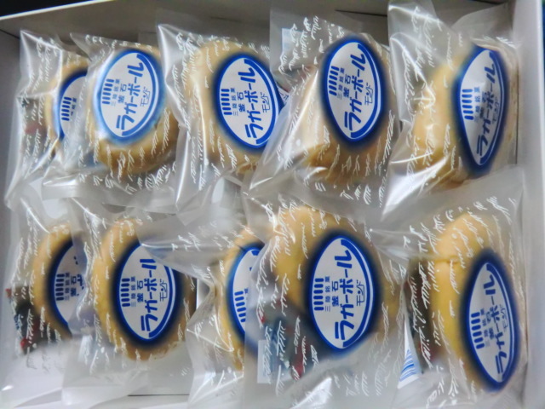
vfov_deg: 48.2
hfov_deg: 61.7
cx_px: 272
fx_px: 457
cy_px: 204
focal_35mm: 29
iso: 800
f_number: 3.5
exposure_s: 1/20
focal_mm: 5.2
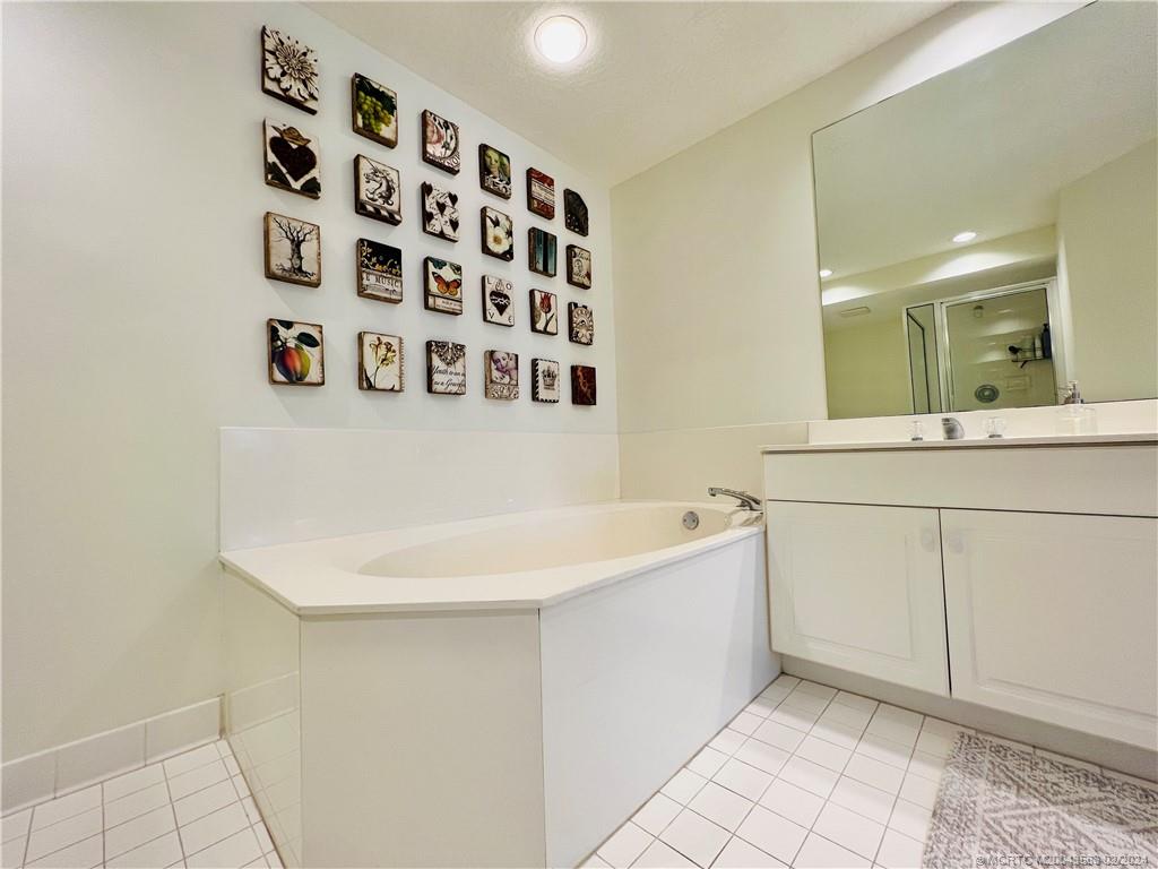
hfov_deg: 106.2
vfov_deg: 89.9
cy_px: 434
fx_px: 435
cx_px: 579
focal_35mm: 13
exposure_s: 1/120
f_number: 1.8
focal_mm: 1.57
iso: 100
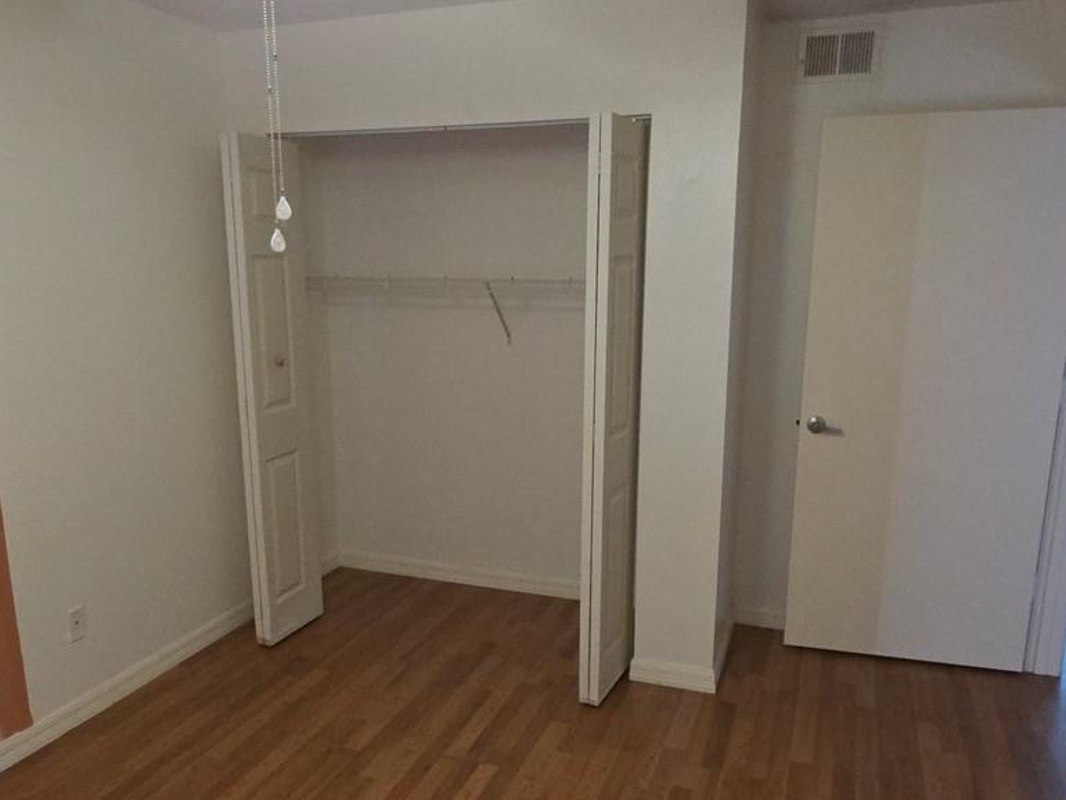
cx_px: 487
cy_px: 451
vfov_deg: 51.2
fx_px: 832
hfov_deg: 65.2
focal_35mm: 27
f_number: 1.9
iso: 400
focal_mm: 2.2
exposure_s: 1/60
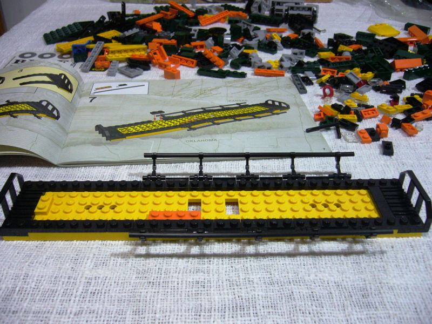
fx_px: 437
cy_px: 162
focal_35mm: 35
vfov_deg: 40.7
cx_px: 216
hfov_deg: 52.6
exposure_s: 1/8
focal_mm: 5.8
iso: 200
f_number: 2.8
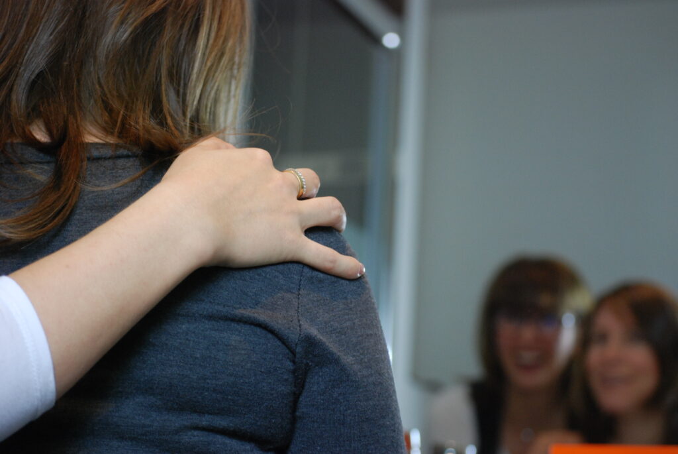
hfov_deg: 24.6
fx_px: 1555
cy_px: 227
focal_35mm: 82
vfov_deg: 16.6
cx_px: 339
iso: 560
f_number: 4.5
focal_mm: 55
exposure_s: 1/60
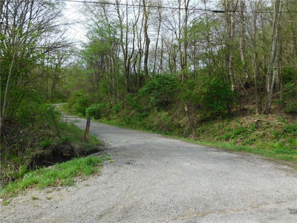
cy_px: 112
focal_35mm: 30
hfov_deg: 60.0
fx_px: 257
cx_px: 148
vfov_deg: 46.8
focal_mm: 5.3
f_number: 3.2
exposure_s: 1/800
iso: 125
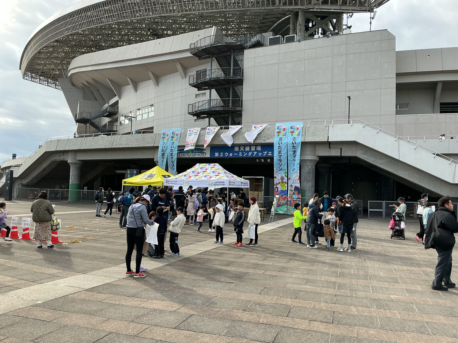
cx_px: 229
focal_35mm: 29
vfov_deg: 48.2
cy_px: 172
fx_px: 384
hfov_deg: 61.7
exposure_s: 1/700
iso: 25
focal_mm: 3
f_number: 1.8
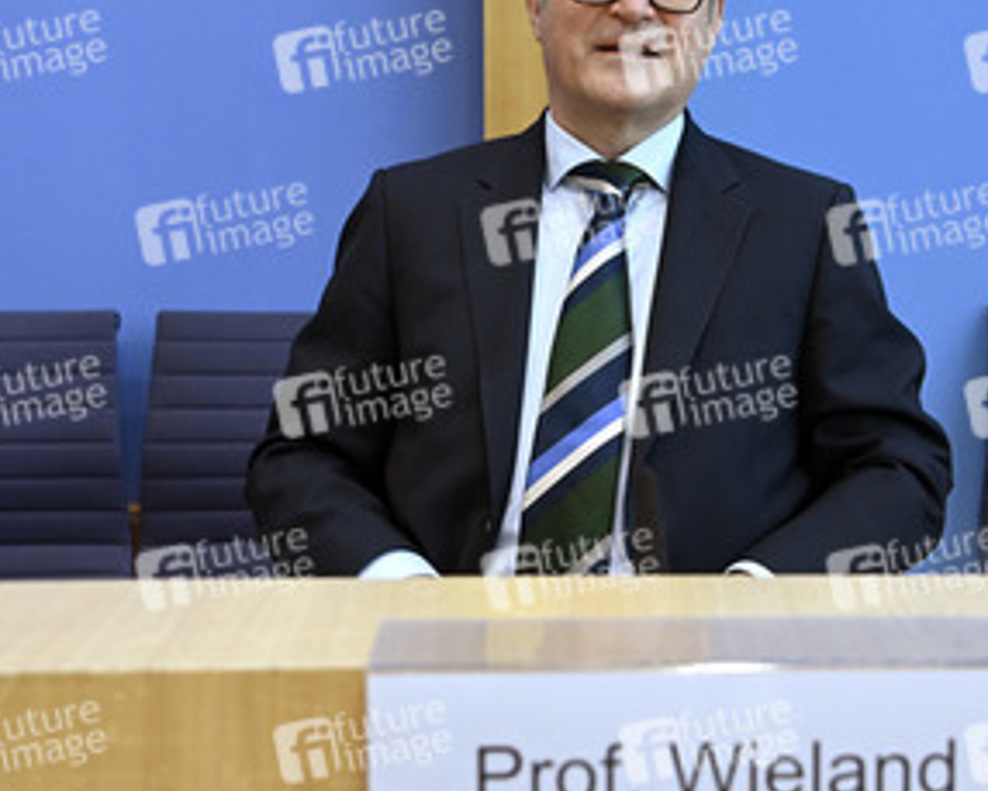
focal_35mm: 71
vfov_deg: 21.5
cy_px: 311
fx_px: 2077
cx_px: 617
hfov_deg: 26.7
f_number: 5.6
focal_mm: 48
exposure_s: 1/640
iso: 4000
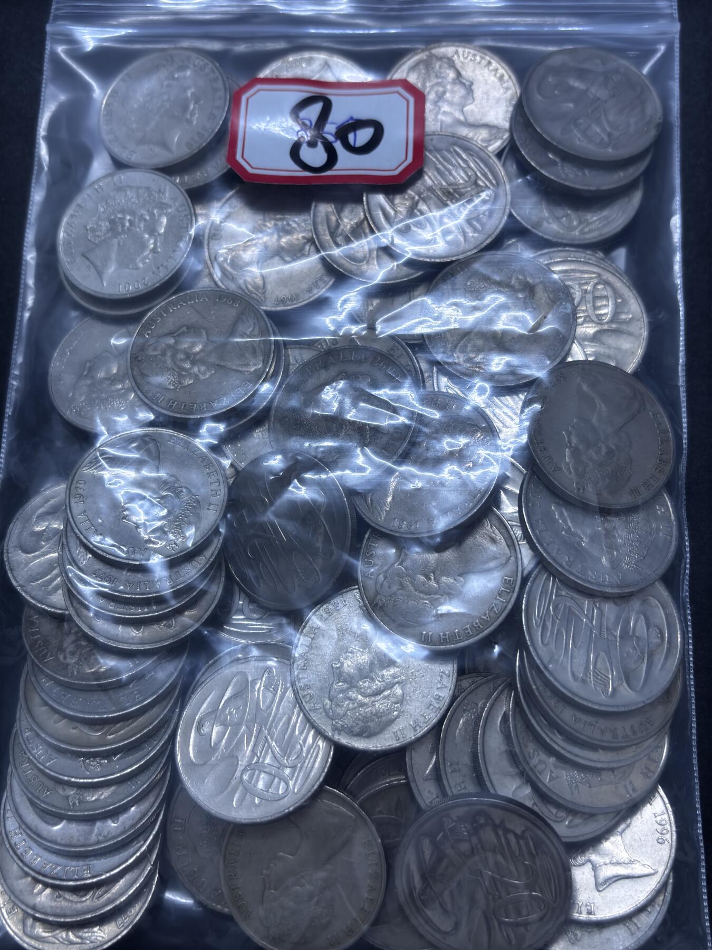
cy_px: 475
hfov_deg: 38.7
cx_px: 356
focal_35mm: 37
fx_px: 1015
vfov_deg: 50.1
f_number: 1.6
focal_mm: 5.96
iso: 40
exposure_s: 1/50
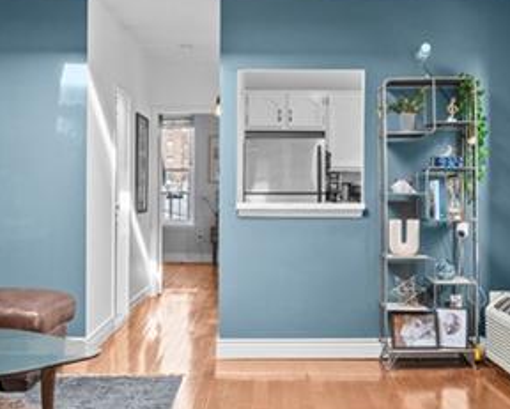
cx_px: 266
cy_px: 209
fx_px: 755
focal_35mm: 50
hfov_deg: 37.3
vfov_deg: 30.3
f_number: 5.6
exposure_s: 1/30
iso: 250
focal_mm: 15
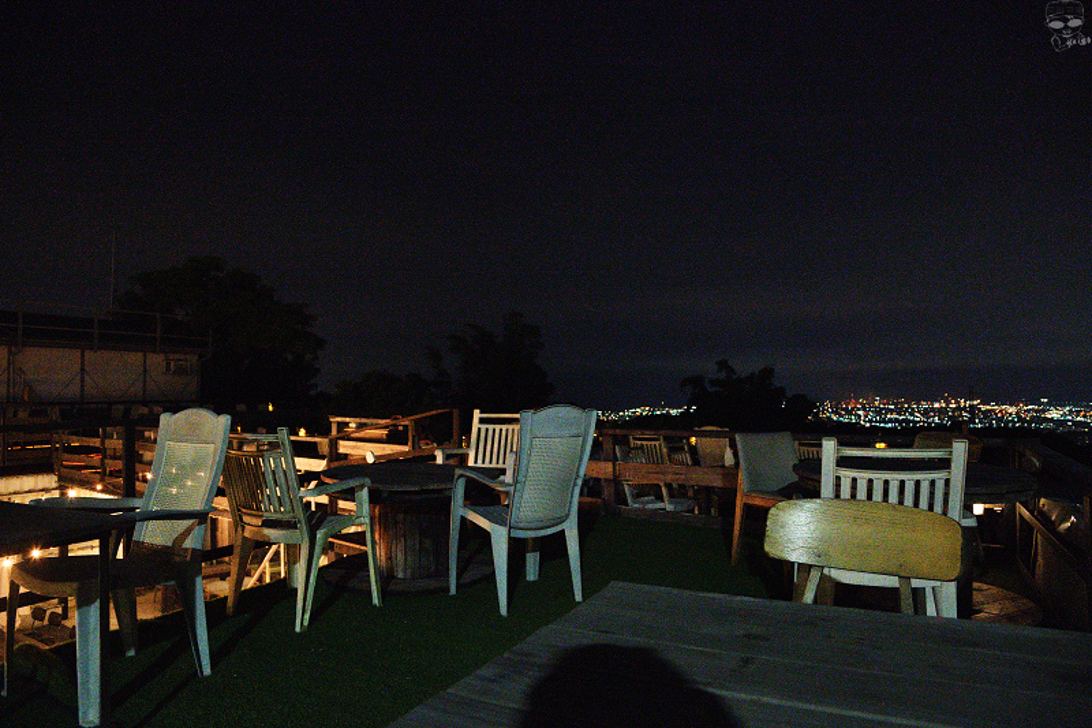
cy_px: 364
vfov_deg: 53.1
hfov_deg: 73.8
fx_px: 728
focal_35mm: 24
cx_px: 546
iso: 12800
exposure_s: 1/40
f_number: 5.6
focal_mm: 24
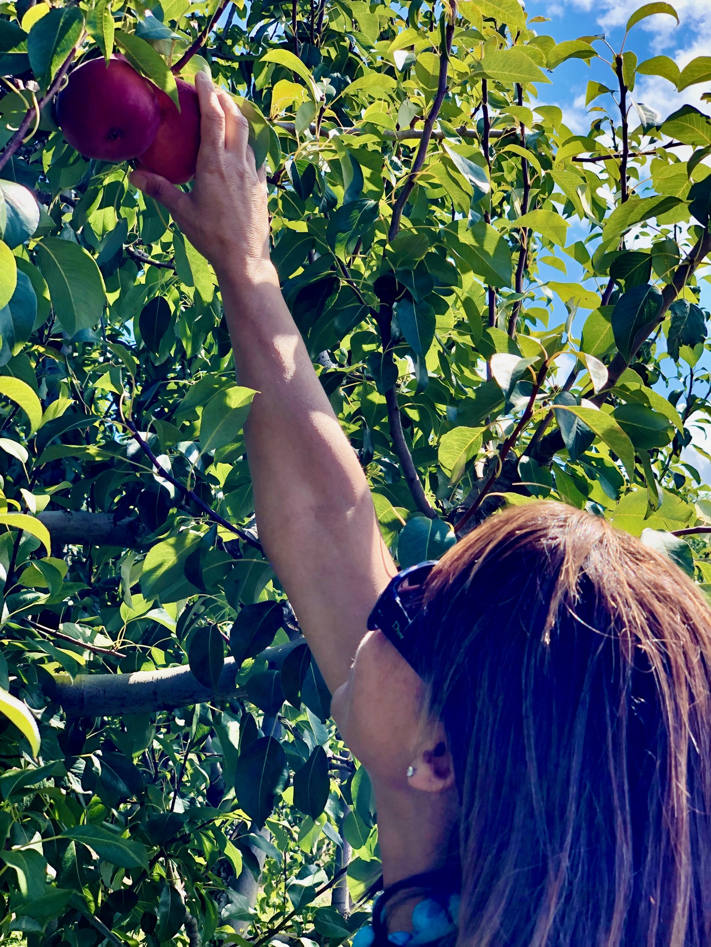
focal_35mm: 52
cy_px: 474
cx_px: 356
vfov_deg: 36.8
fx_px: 1424
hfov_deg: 28.0
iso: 16
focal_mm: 6
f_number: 2.4
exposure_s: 1/302
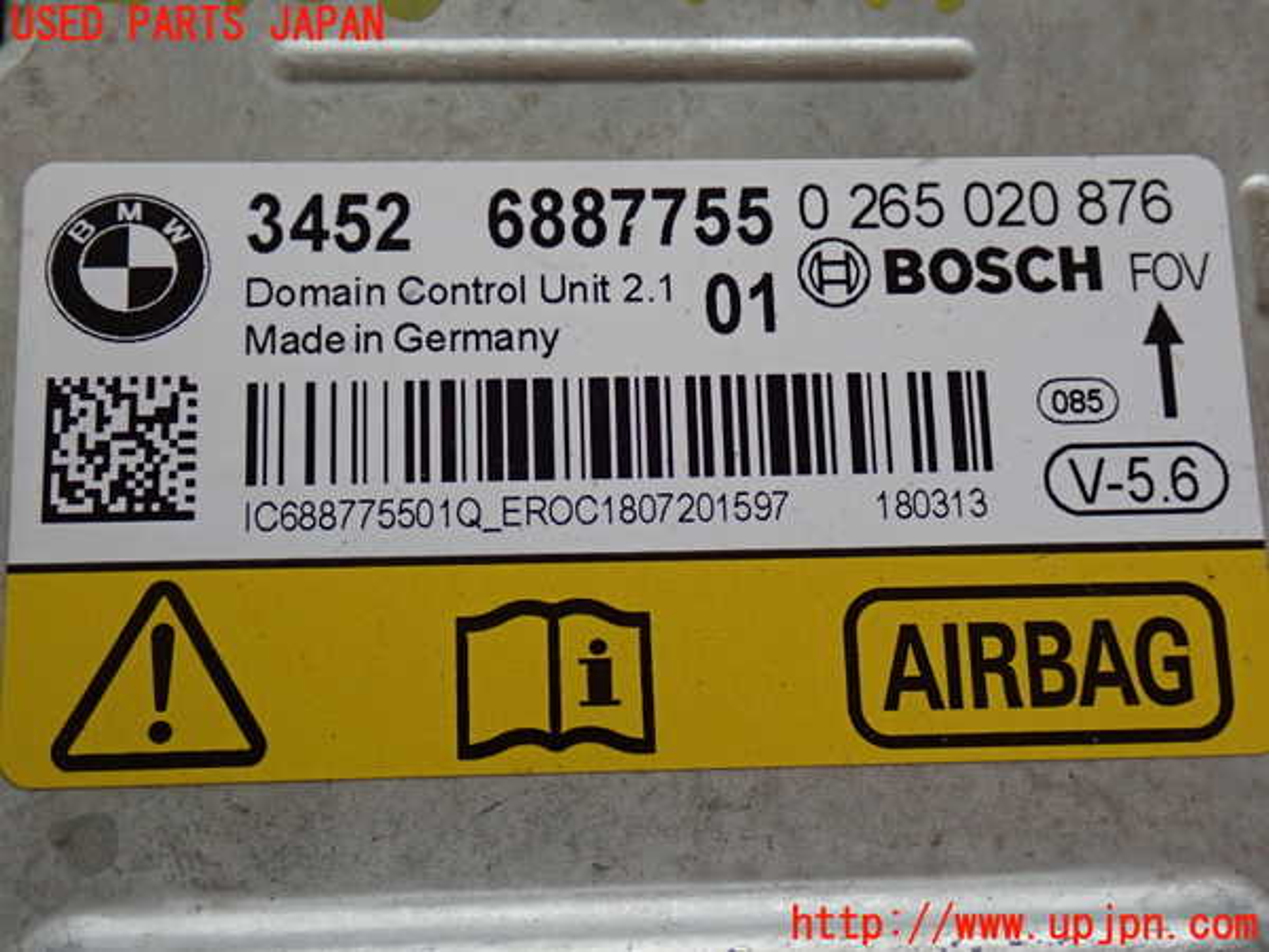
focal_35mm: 50
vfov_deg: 29.1
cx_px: 634
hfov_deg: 38.2
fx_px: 1833
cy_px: 476
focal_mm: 9.01
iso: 500
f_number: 3.2
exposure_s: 1/50
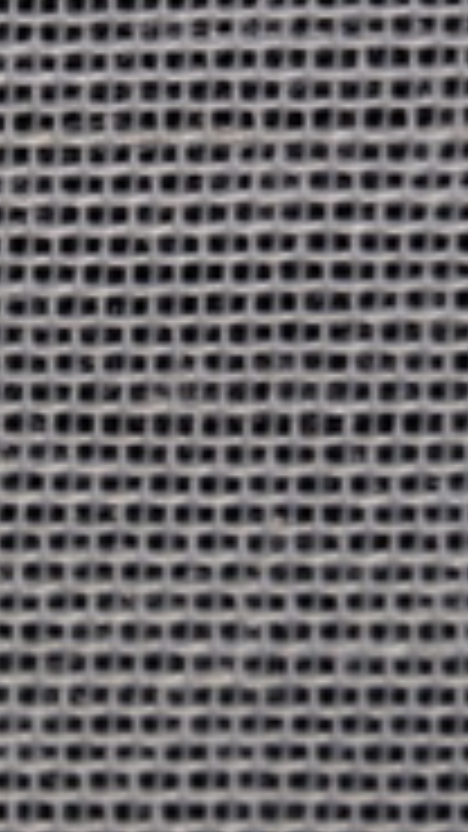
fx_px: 12564
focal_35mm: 569
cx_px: -760
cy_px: 207
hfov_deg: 2.1
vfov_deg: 3.8
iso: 100
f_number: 25
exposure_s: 1/60
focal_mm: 85
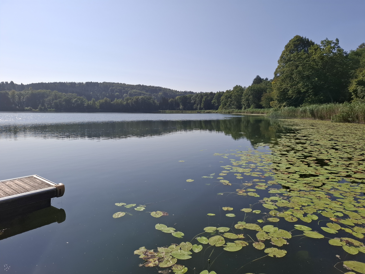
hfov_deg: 73.9
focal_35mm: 23
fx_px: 243
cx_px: 182
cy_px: 137
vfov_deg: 58.9
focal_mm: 5.54
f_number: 1.8
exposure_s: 1/2907
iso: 50
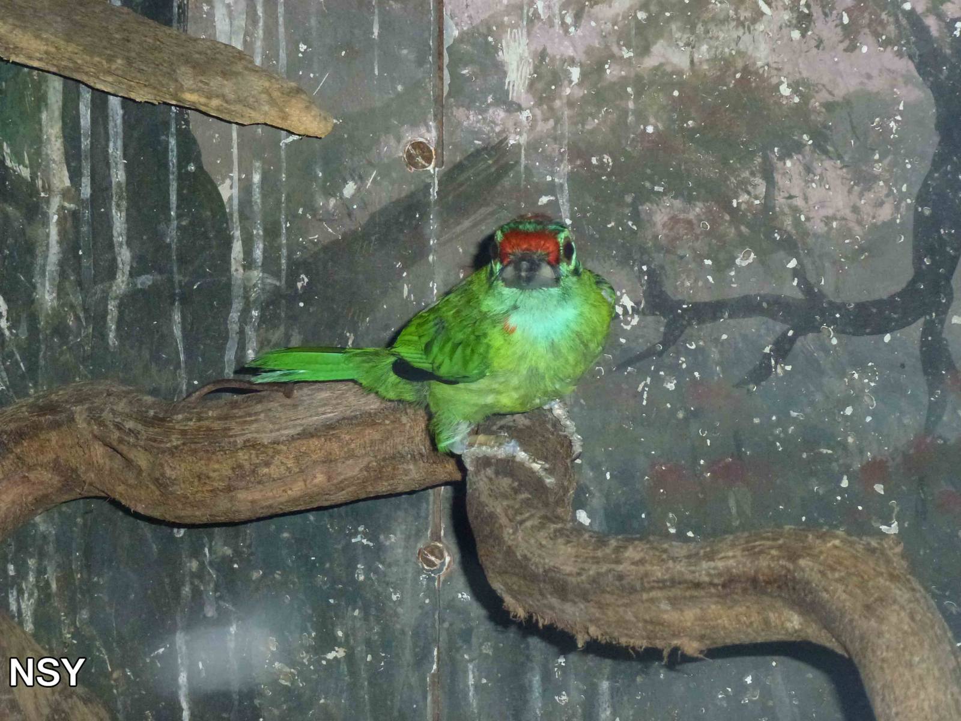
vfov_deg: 10.4
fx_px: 3942
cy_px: 360
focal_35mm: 142
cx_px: 480
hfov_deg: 13.9
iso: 500
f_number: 5.3
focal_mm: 25.5
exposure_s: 1/60
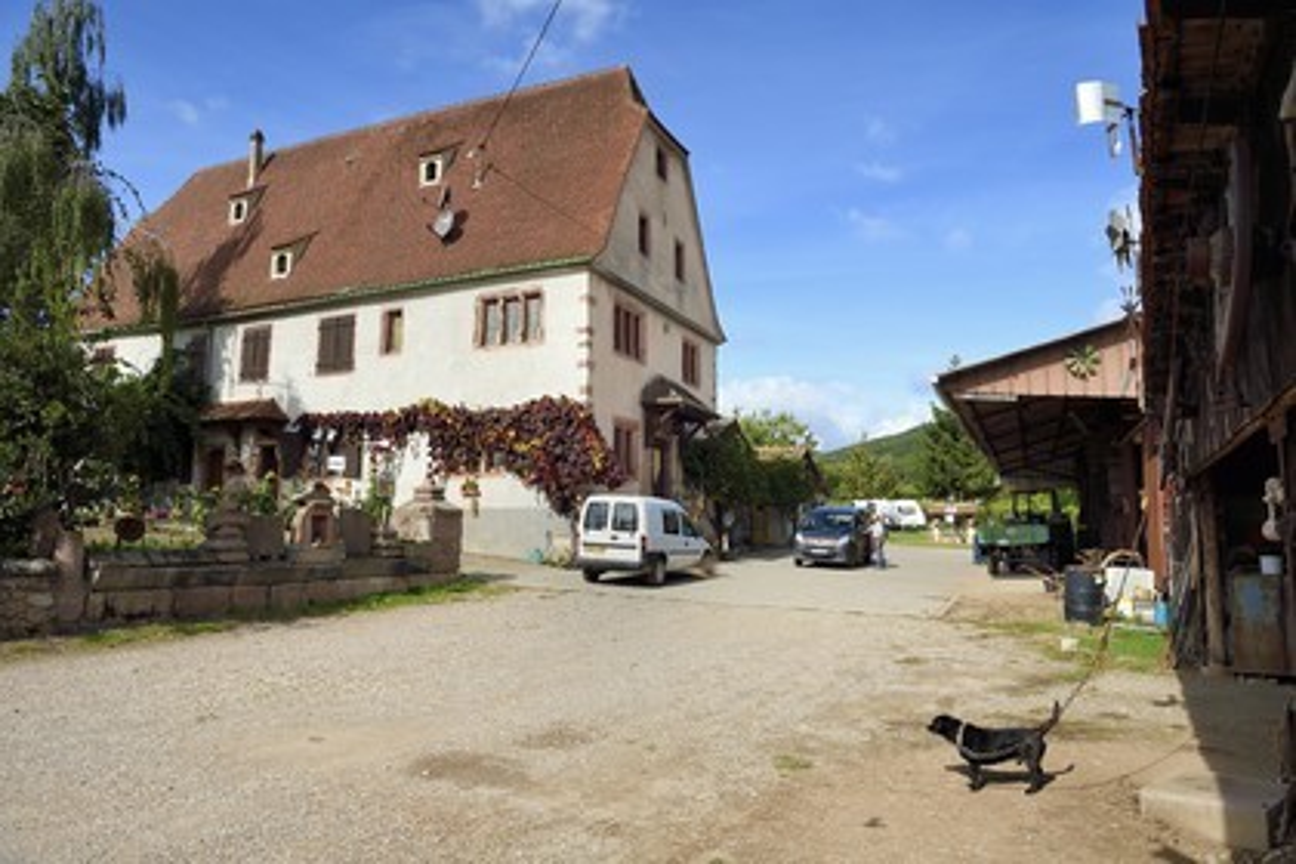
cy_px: 432
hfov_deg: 73.7
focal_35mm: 24
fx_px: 864
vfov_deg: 53.1
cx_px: 648
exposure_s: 1/250
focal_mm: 24
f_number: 11
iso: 200
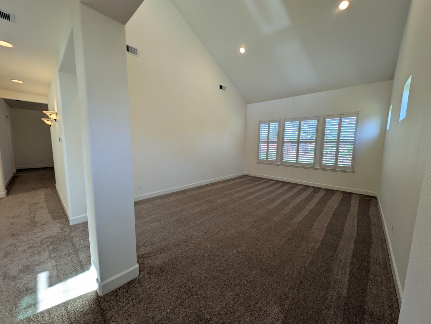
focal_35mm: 12
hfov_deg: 110.5
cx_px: 216
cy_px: 162
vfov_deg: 94.6
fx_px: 150
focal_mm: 2.23
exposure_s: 1/135
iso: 38
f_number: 1.95
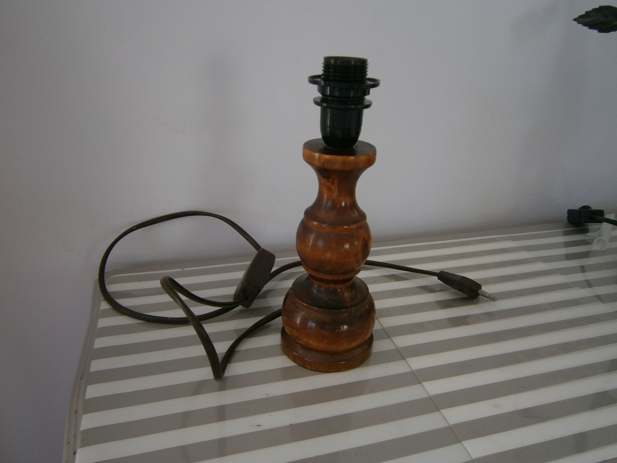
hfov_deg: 67.3
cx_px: 308
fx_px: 463
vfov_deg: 53.1
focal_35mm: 26
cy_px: 232
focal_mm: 4.7
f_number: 2.8
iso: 80
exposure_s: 1/60
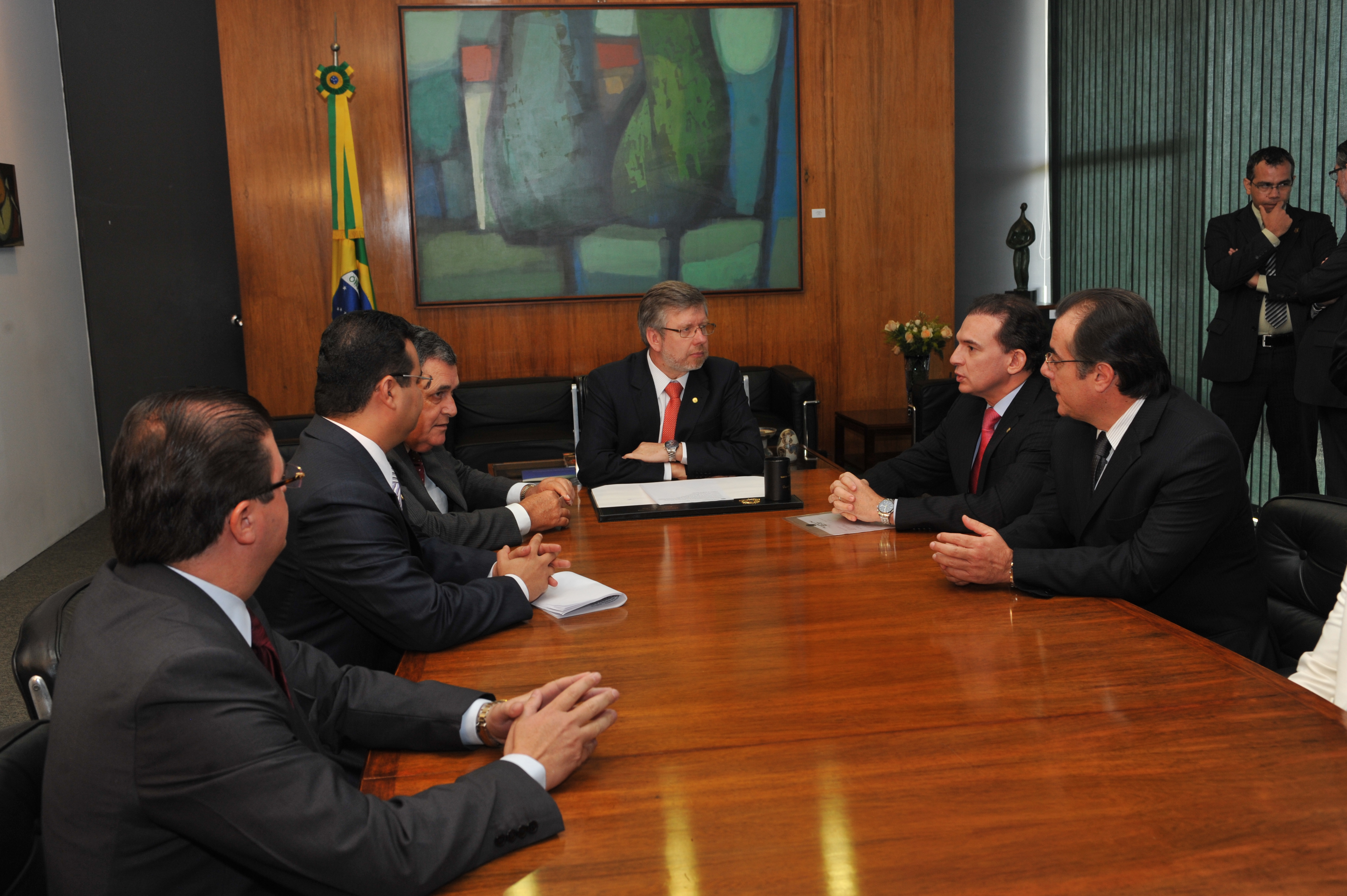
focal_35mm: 35
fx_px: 1309
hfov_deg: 54.5
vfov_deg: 37.8
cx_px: 674
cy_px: 448
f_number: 7.1
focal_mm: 35
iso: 800
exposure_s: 1/60
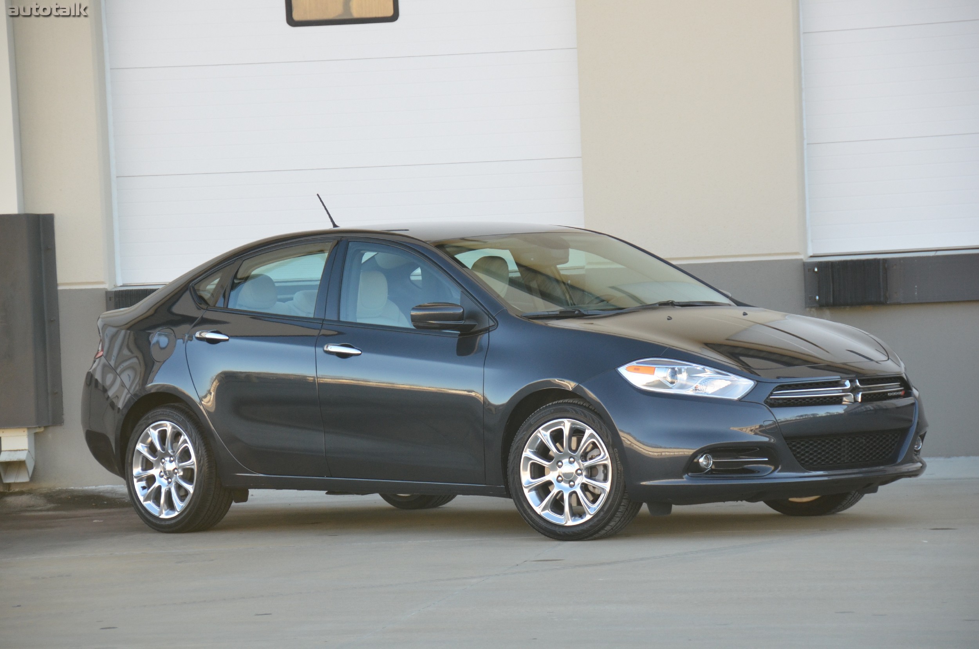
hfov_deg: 13.1
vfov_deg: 8.7
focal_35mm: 158
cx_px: 490
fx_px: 4274
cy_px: 324
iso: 800
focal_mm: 105
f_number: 5.3
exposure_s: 1/500
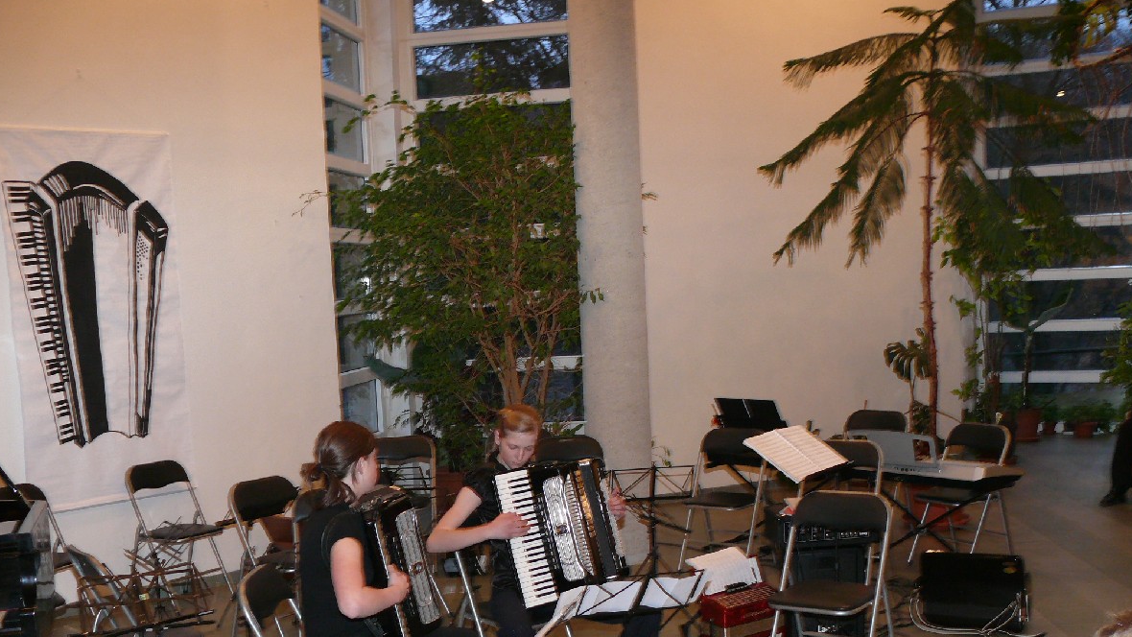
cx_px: 568
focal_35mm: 41
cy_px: 424
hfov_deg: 49.4
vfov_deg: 28.8
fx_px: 1231
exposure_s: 1/30
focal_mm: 7.9
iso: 200
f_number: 2.8
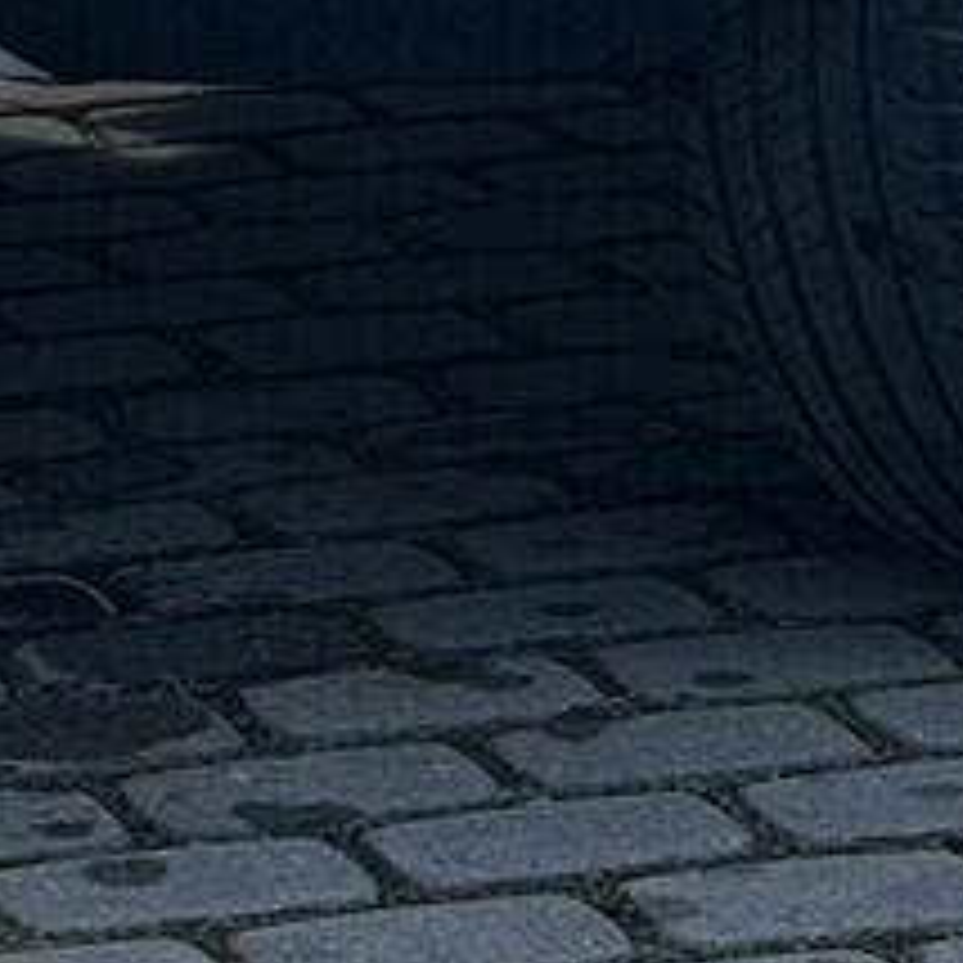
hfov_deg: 6.1
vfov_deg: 5.9
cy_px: -1390
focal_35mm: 285
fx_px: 8970
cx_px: 1066
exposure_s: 1/2146
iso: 100
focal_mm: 6.76
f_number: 1.78
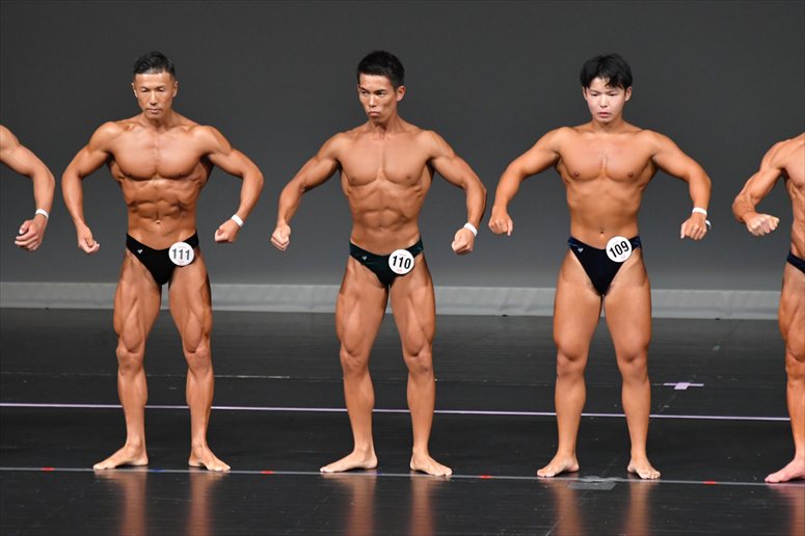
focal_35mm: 315
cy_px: 268
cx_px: 402
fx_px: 7040
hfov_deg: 6.5
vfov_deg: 4.4
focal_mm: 210
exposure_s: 1/400
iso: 4000
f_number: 5.6
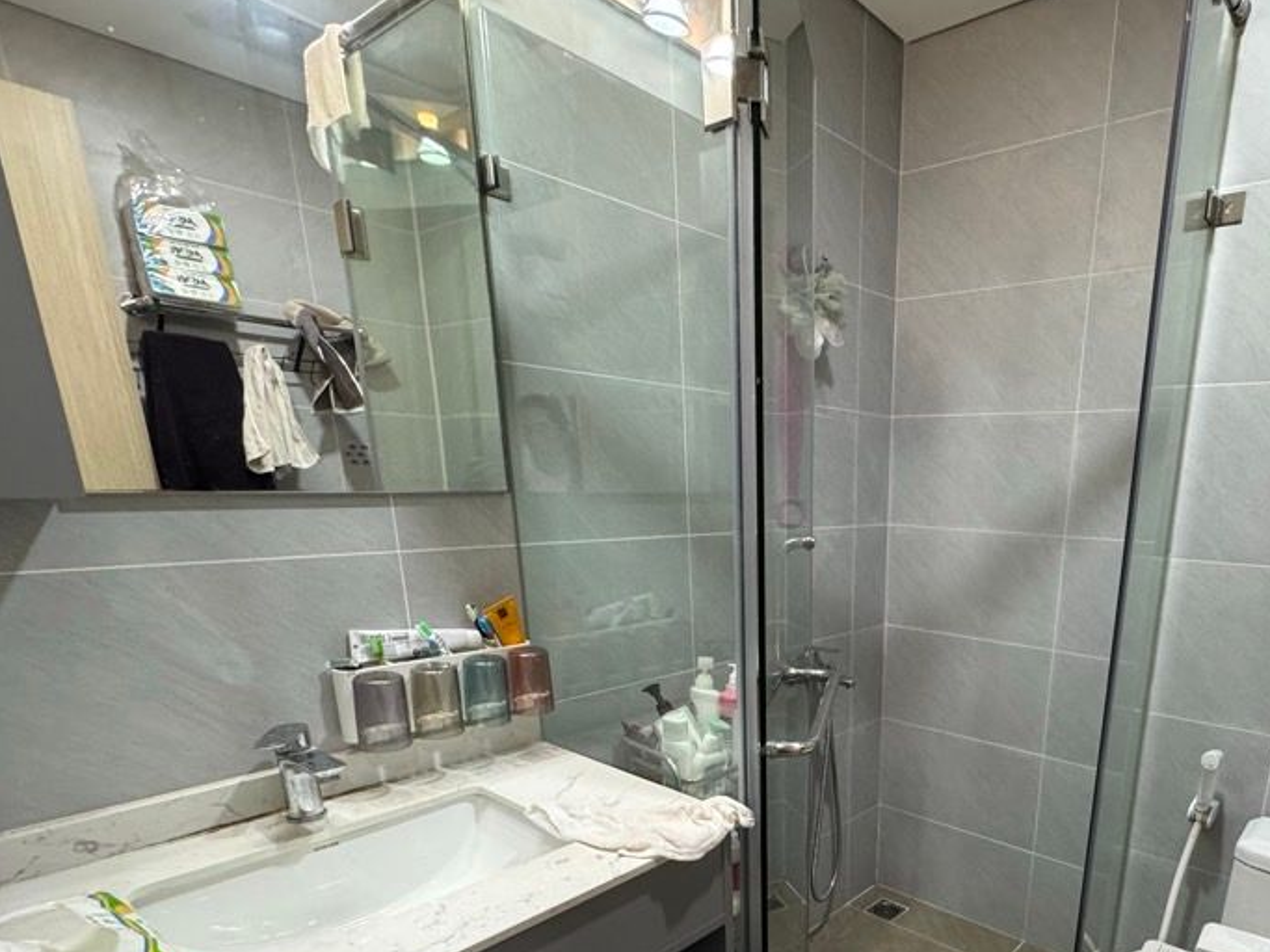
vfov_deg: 60.3
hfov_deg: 76.2
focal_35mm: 21
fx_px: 770
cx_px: 859
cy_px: 705
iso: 250
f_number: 2.2
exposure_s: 1/50
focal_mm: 2.22
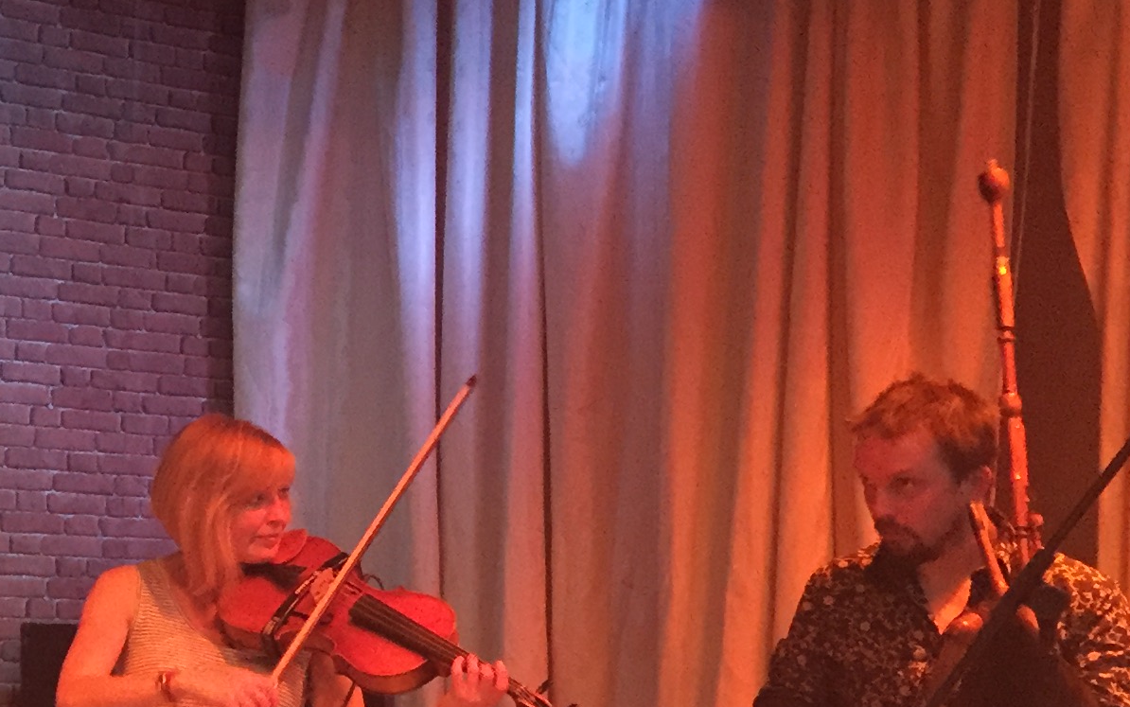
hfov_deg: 23.0
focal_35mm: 84
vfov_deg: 15.5
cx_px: -144
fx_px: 2588
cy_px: 521
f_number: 2.2
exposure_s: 1/17
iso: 320
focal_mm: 4.15
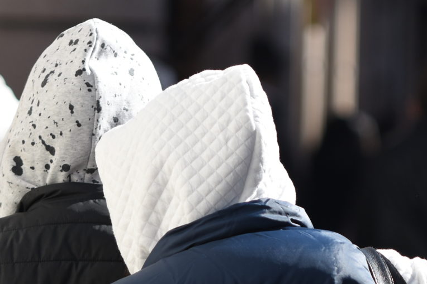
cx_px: 509
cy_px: 346
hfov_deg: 3.7
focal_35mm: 553
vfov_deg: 2.5
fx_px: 6557
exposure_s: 1/1000
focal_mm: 110
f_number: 3.5
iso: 100
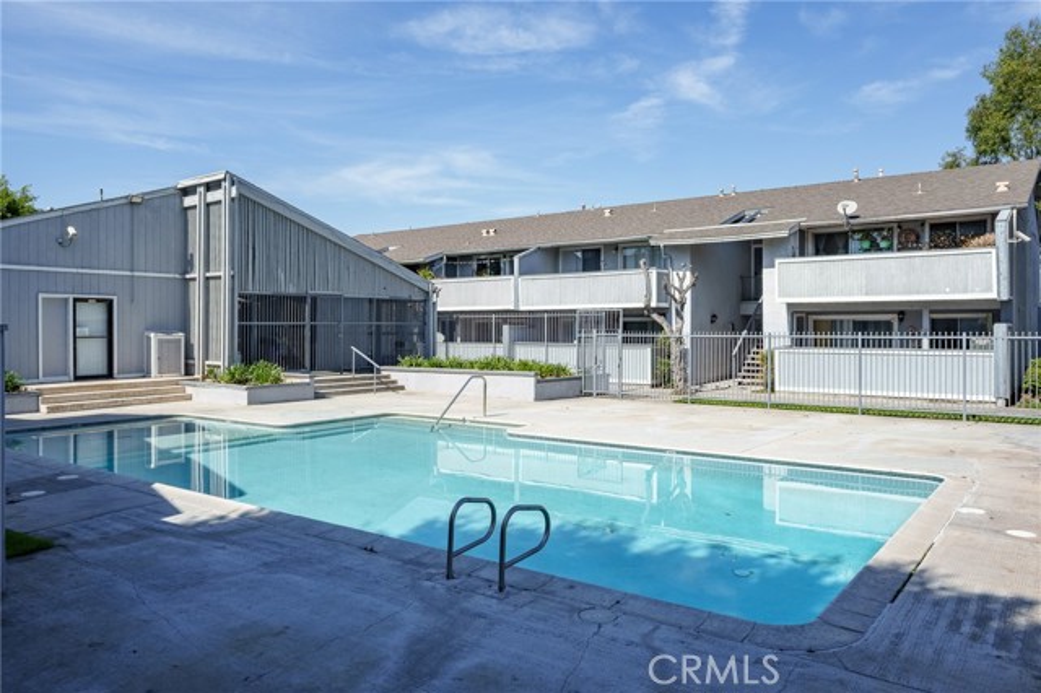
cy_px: 346
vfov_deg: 51.2
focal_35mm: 25
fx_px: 723
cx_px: 520
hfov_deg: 71.5
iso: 400
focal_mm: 25
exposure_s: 1/2500
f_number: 11
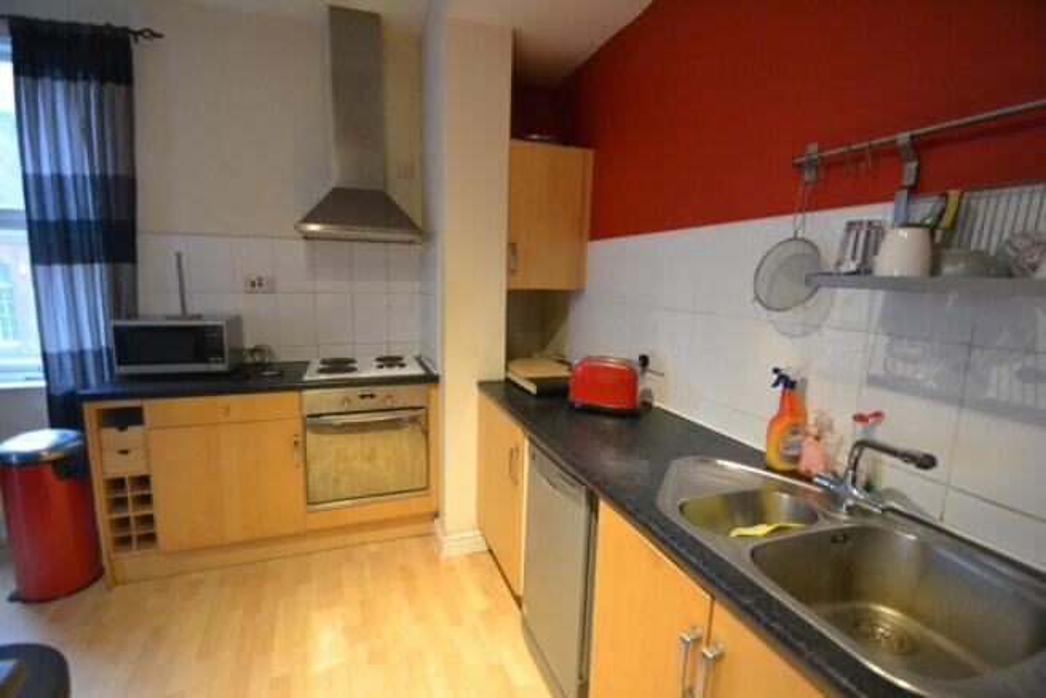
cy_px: 349
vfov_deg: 77.4
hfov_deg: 100.4
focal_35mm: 15
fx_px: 436
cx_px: 523
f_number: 3.5
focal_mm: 10
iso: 3200
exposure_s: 1/50
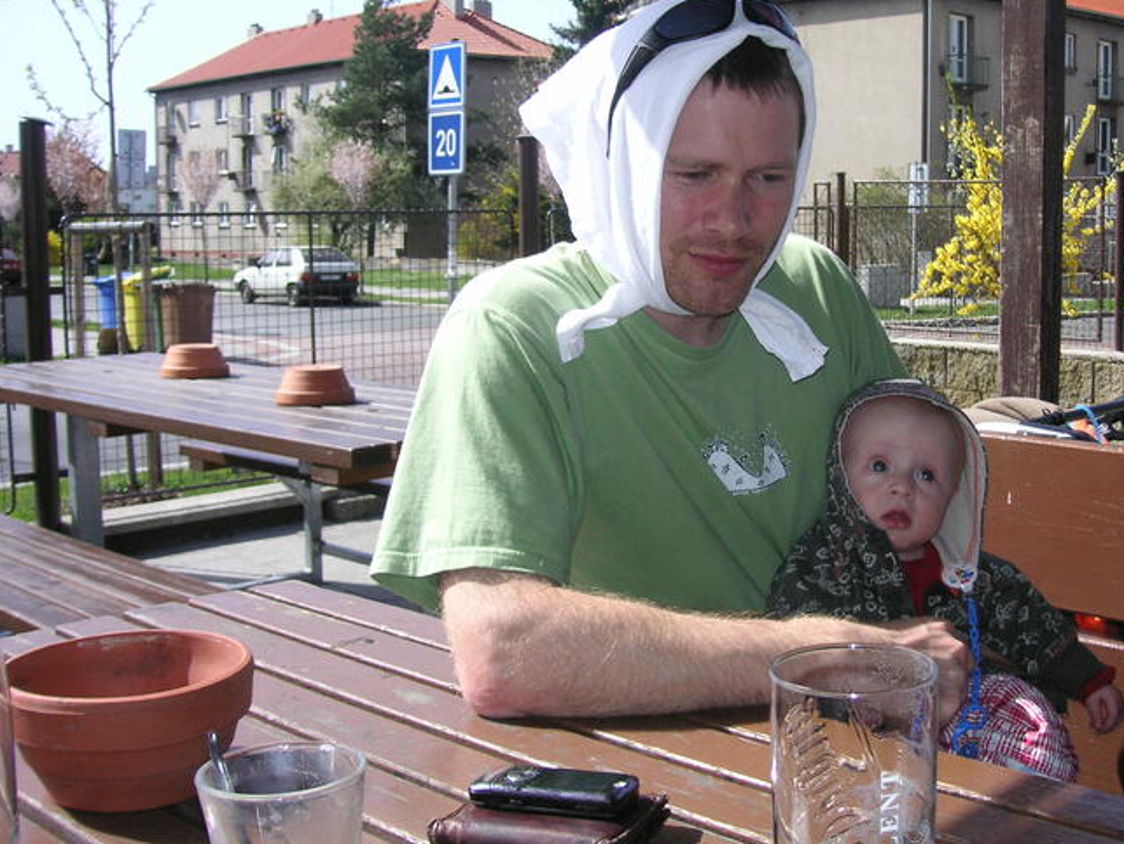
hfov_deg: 41.0
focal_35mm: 46
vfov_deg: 31.5
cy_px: 377
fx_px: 1494
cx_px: 673
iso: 50
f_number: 2.8
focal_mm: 6.1
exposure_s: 1/1000
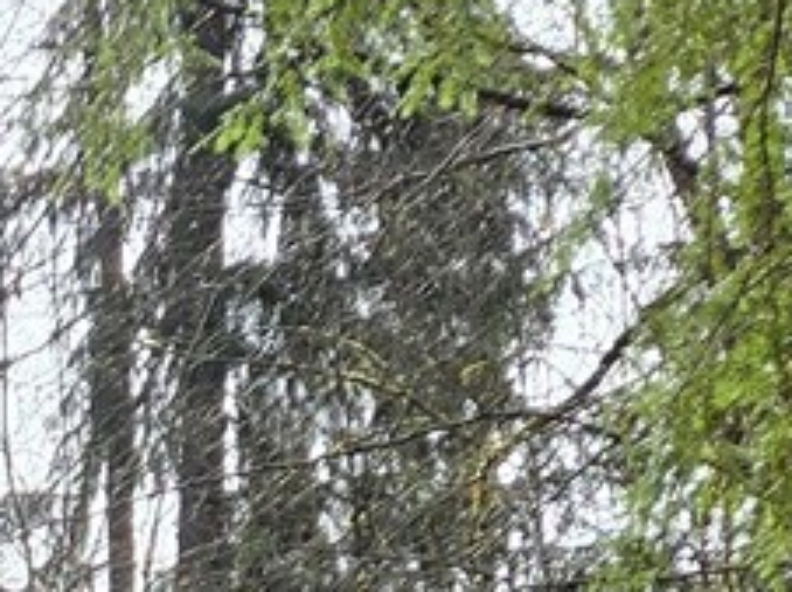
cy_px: 1664
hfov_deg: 10.8
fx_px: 3725
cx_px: -932
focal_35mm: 163
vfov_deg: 8.0
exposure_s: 1/1053
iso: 25
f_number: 1.8
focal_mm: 5.4
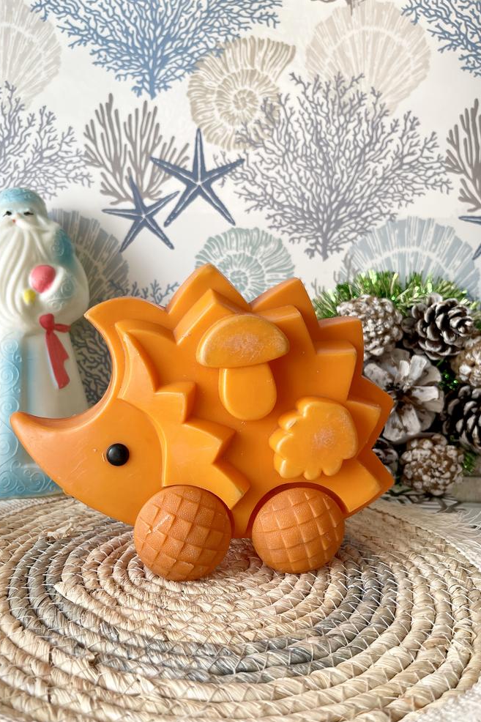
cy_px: 362
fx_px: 541
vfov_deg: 67.4
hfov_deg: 47.8
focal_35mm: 27
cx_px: 212
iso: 64
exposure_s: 1/121
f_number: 1.6
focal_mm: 5.1
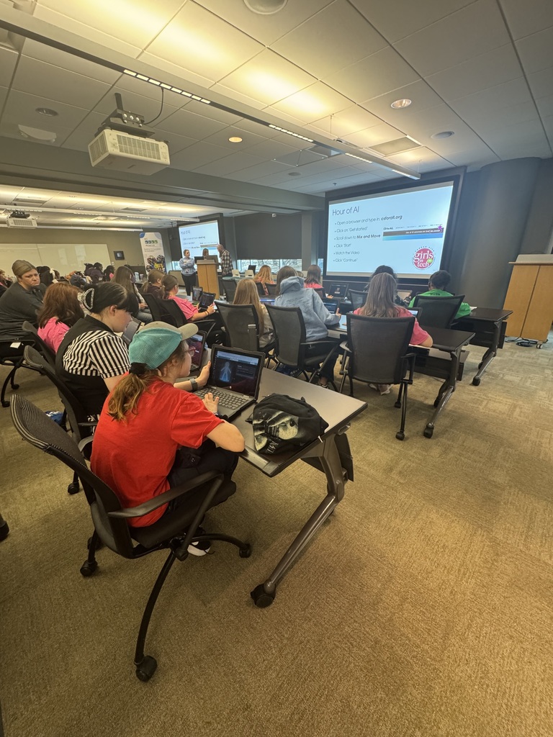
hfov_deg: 85.7
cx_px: 276
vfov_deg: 102.1
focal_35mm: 14
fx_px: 298
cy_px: 368
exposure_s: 1/60
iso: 500
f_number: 2.2
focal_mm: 2.22
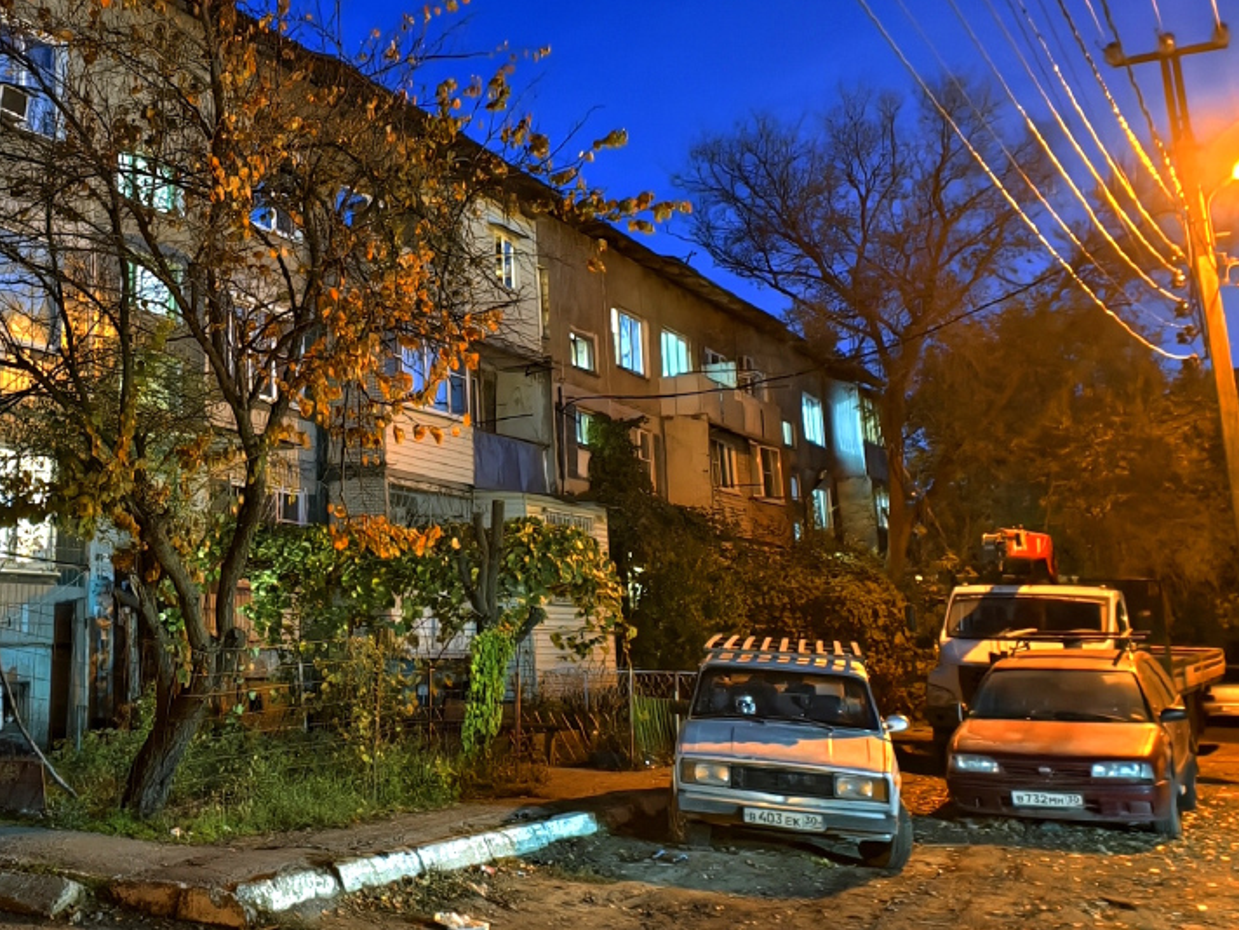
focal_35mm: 42
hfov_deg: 41.5
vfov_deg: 34.0
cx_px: 137
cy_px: 293
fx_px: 1503
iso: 8588
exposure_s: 1/4
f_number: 1.57
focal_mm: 6.54
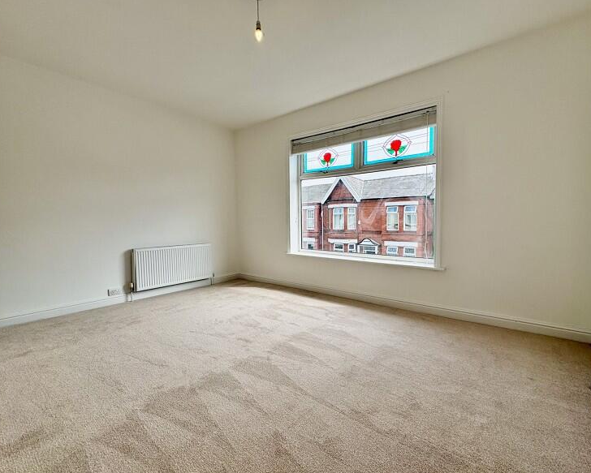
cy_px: 241
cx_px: 313
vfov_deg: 84.1
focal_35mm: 15
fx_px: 262
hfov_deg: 96.7
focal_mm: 2.22
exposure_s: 1/416
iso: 40
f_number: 2.2
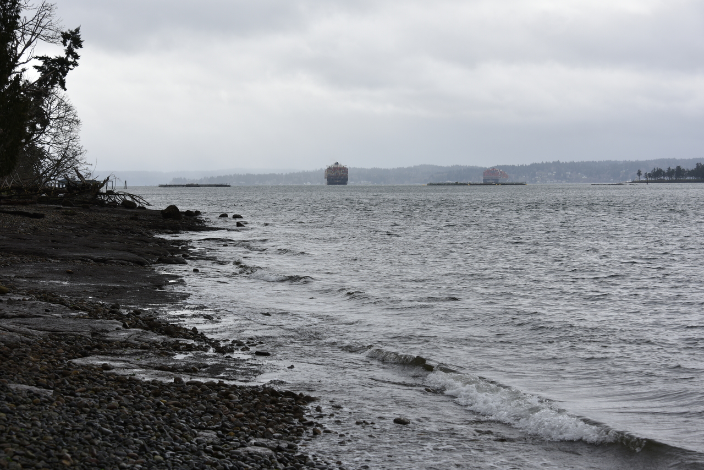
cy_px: 235
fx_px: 1369
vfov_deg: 19.5
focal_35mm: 70
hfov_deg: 28.8
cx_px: 352
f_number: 8
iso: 100
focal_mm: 70
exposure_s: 1/250
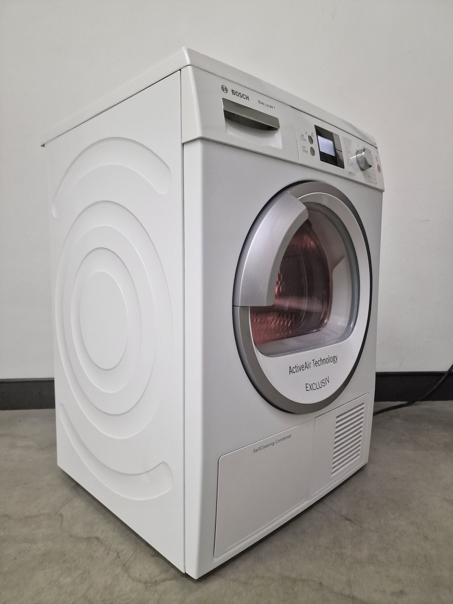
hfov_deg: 58.9
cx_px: 226
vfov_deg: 73.9
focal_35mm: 23
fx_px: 401
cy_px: 302
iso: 400
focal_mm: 6.4
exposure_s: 1/100
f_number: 1.8
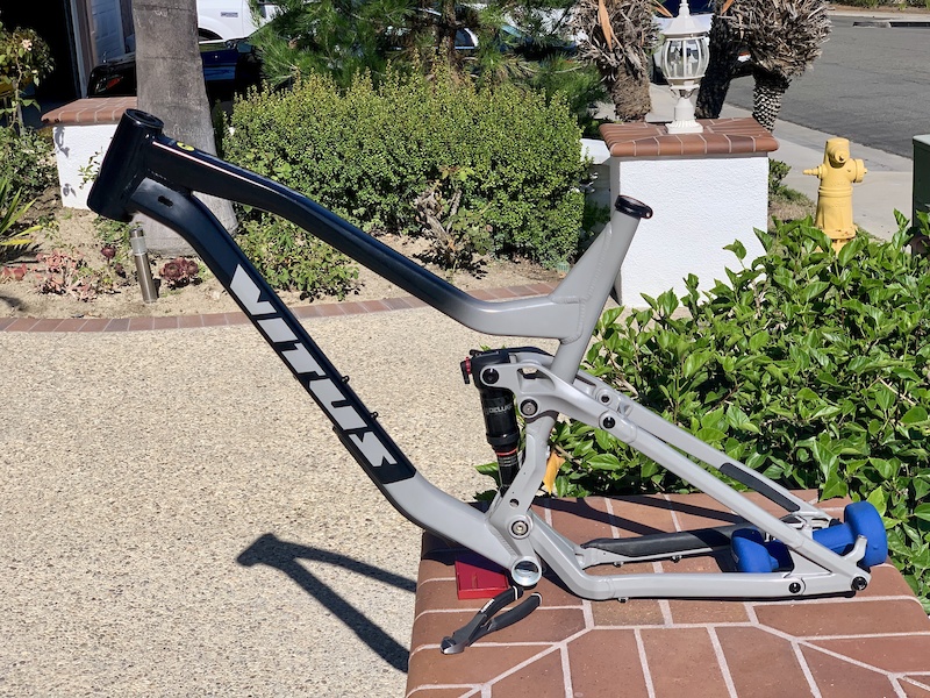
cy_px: 349
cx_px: 465
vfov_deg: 28.0
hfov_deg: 36.8
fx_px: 1397
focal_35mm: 52
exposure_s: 1/1410
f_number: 2.4
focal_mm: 6
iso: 16
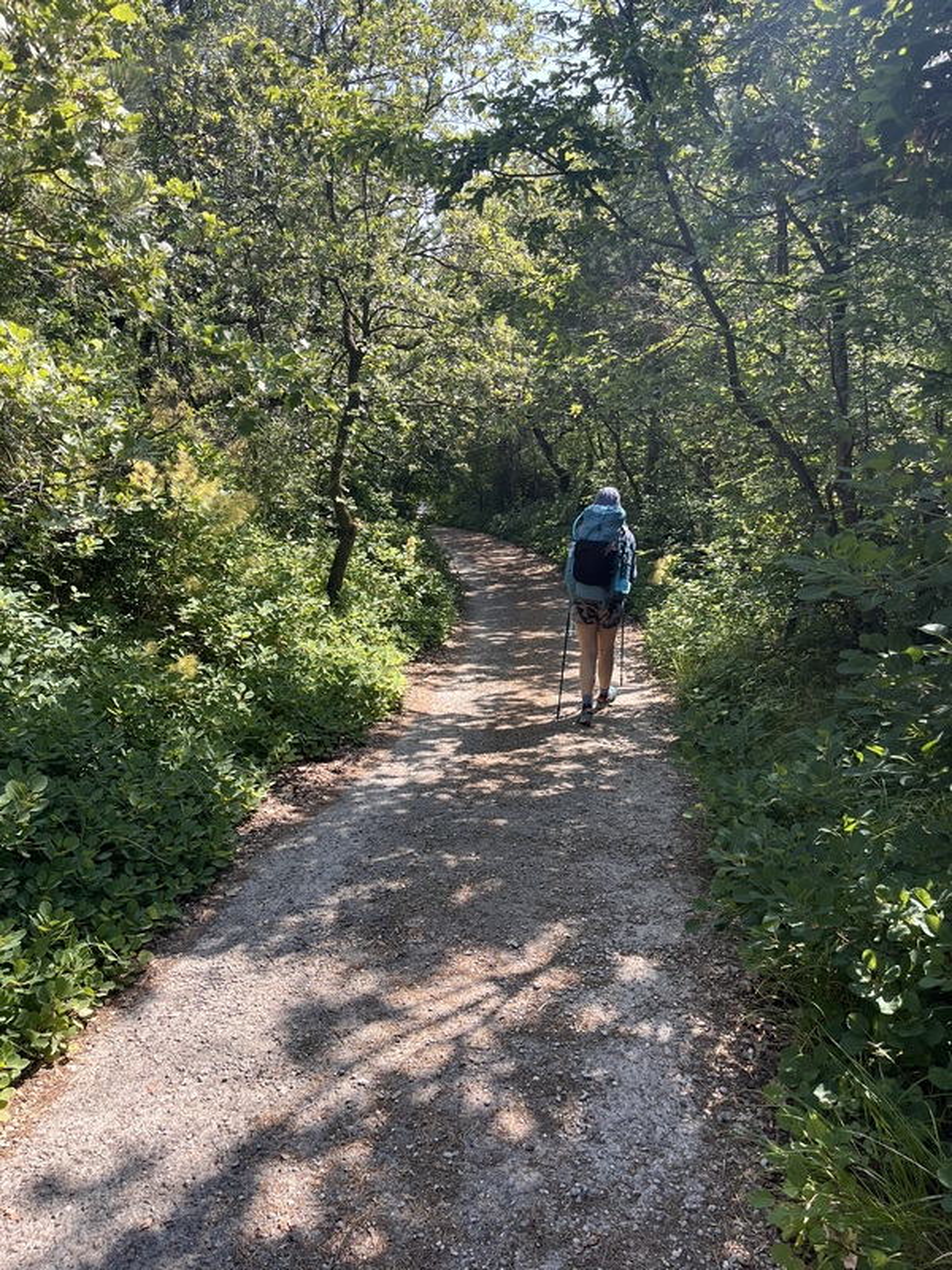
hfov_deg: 53.1
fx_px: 953
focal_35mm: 26
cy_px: 635
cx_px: 476
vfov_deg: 67.3
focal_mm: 5.1
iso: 50
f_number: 1.6
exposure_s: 1/569
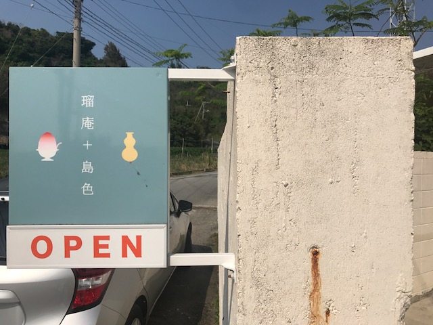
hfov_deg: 63.4
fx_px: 350
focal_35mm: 28
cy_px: 162
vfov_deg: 49.7
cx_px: 216
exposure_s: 1/5650
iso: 20
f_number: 1.8
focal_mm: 3.99
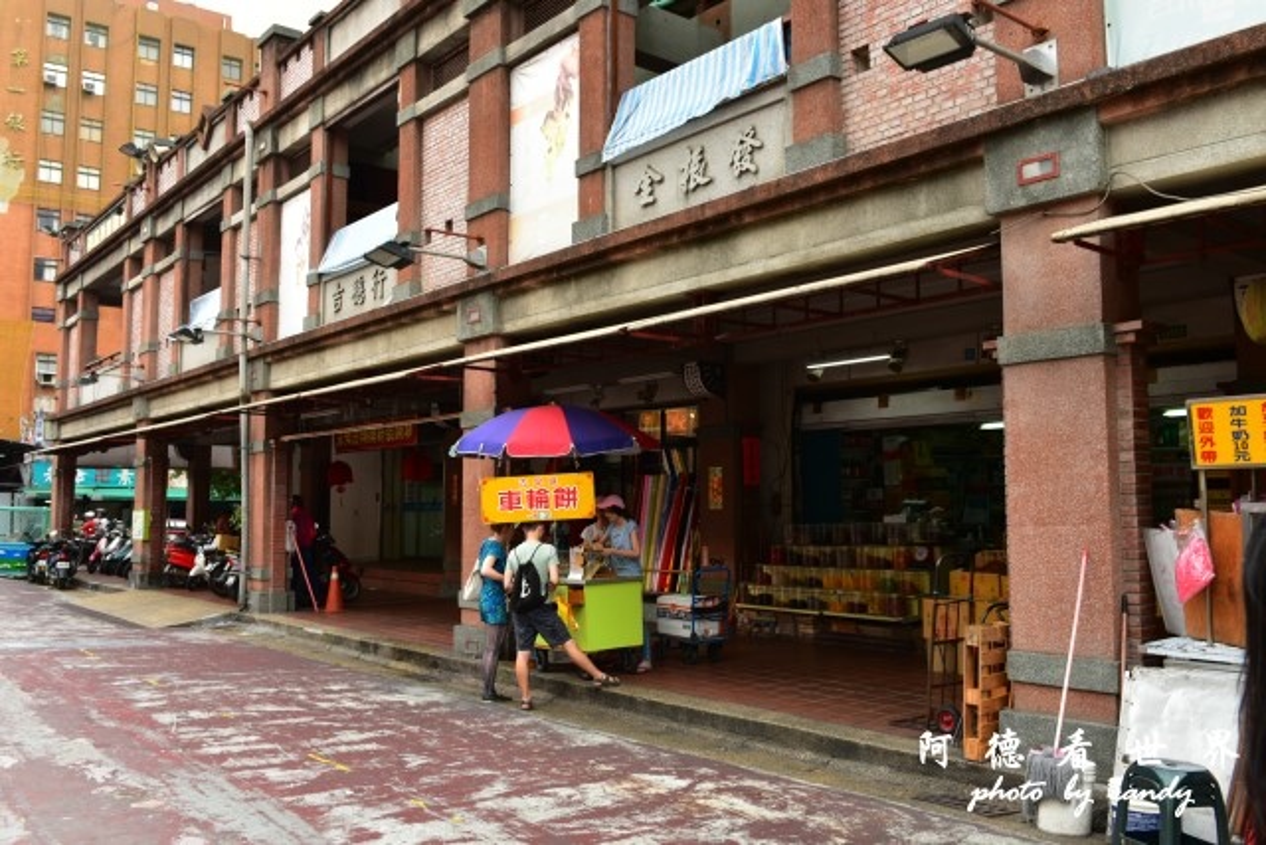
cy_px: 422
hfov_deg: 60.3
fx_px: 1090
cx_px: 633
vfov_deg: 42.3
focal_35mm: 31
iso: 100
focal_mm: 31
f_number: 8
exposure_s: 1/30
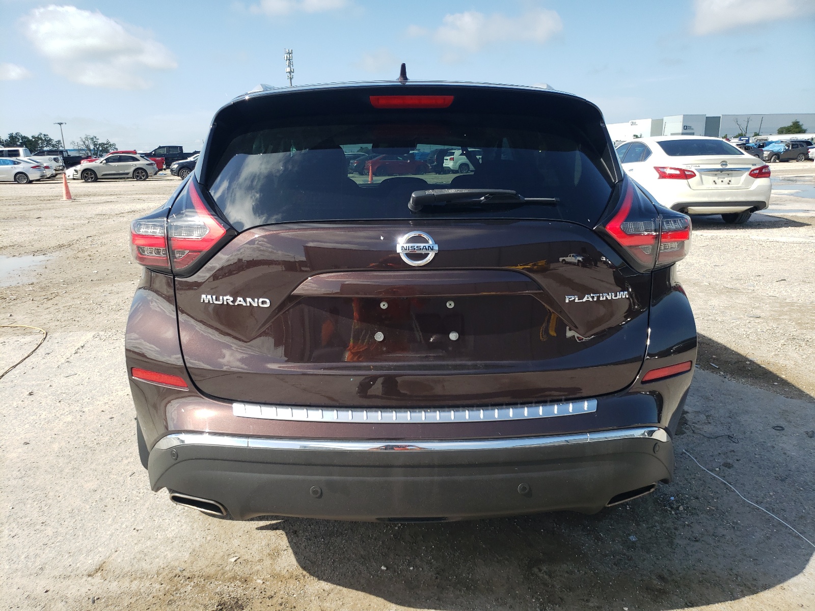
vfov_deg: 53.1
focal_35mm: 26
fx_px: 612
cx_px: 408
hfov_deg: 67.3
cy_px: 306
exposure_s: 1/1429
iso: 50
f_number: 1.5
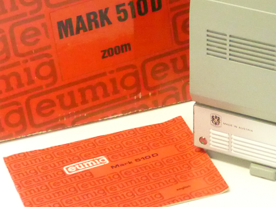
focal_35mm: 151
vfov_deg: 9.8
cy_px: 24
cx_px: 225
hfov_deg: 13.0
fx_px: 1204
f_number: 5
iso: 3200
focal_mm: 12.5
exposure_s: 1/200
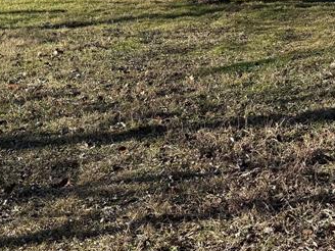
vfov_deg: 19.2
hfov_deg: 24.9
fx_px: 726
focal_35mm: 75
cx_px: 329
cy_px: 18
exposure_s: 1/2611
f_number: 1.78
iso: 80
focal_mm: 6.76
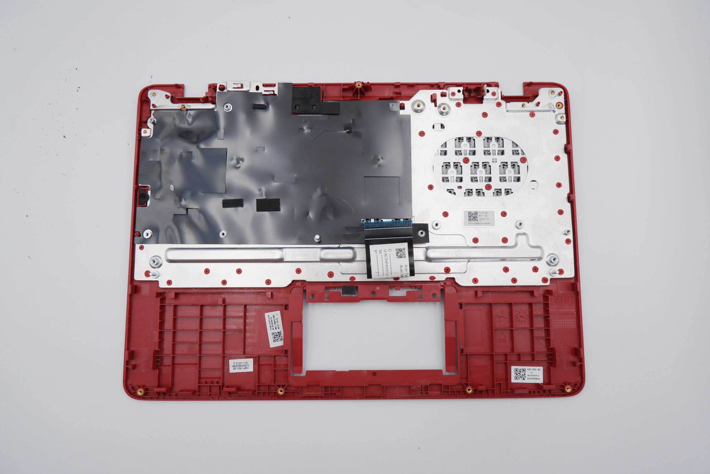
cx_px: 355
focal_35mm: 23
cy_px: 237
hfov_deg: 76.1
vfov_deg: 55.1
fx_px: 454
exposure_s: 1/400
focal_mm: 15
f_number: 5.6
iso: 800
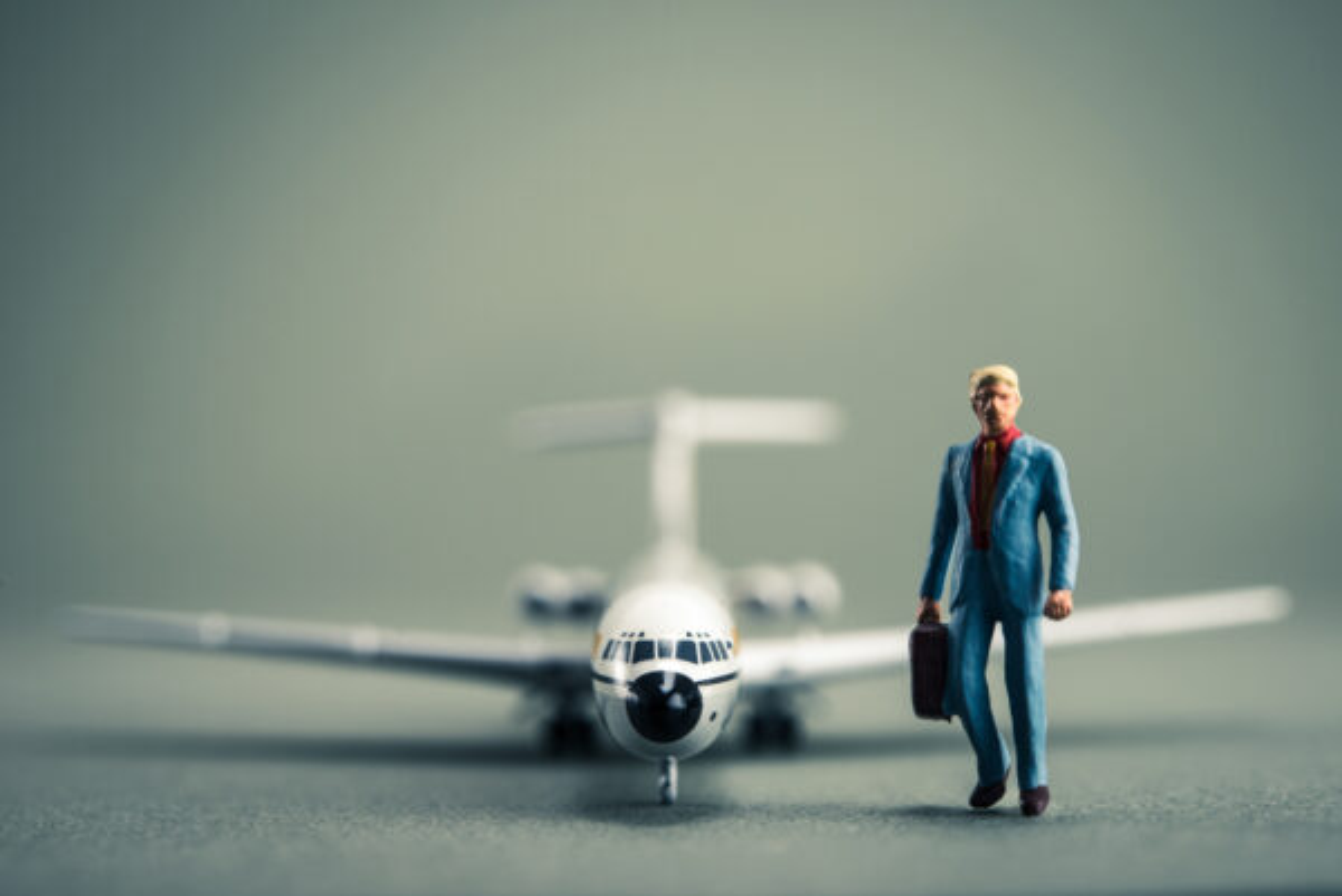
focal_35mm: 60
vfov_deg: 22.7
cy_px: 448
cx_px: 671
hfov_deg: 33.4
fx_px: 2238
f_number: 16
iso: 100
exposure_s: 1/125
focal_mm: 60
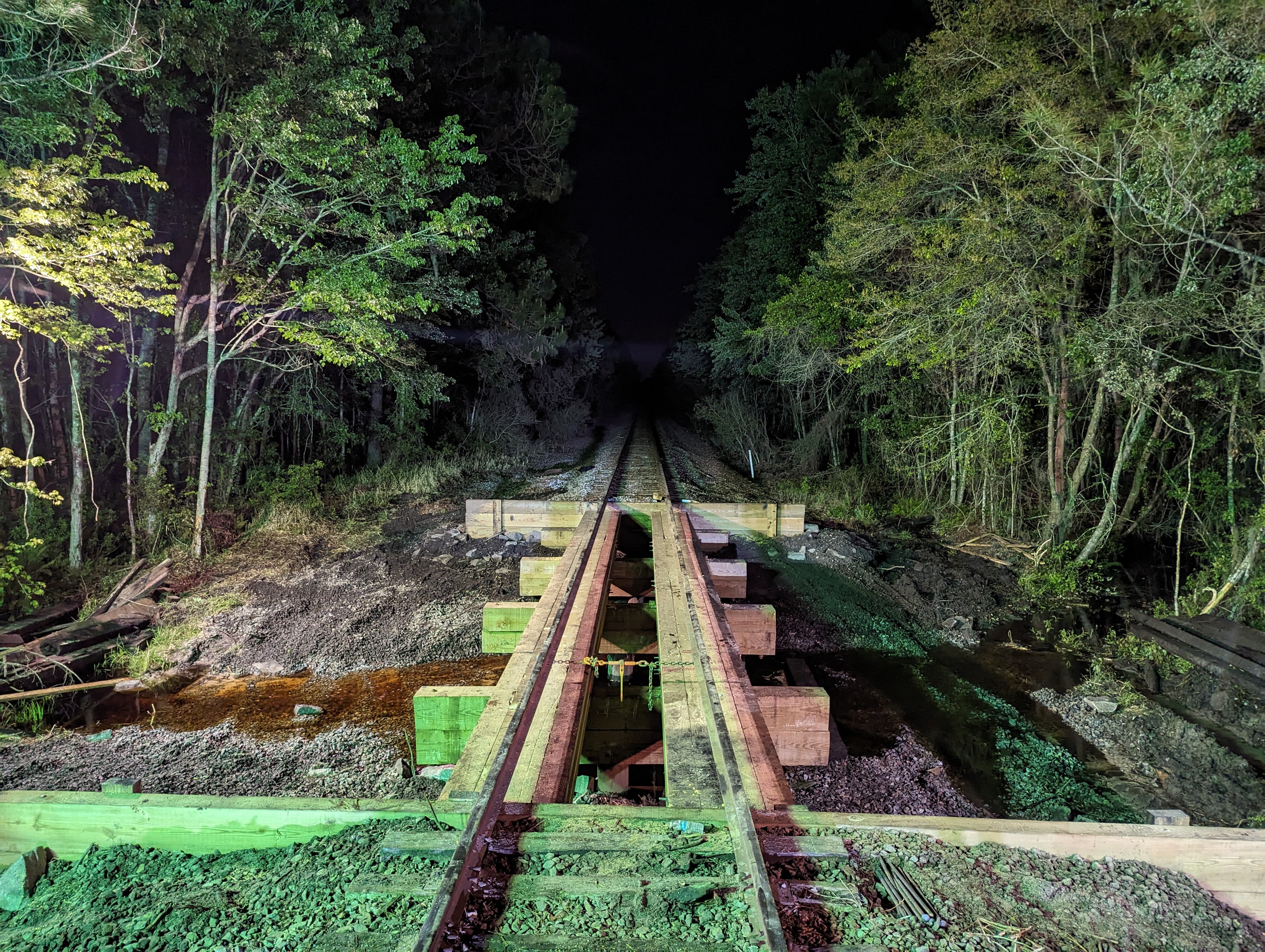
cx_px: 632
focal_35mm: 24
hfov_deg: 71.5
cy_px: 476
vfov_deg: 56.9
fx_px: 878
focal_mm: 6.81
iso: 629
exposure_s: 1/24
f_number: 1.85
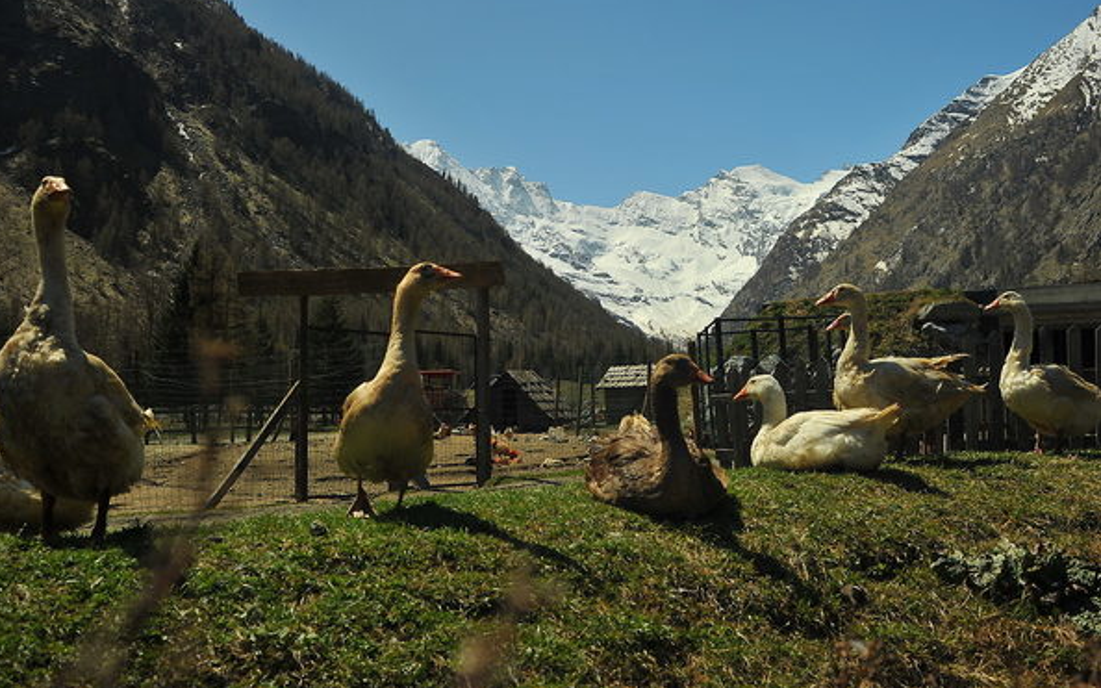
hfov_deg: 54.0
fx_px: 1080
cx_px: 547
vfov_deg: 35.3
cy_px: 329
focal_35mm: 36
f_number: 8
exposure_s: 1/320
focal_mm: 35
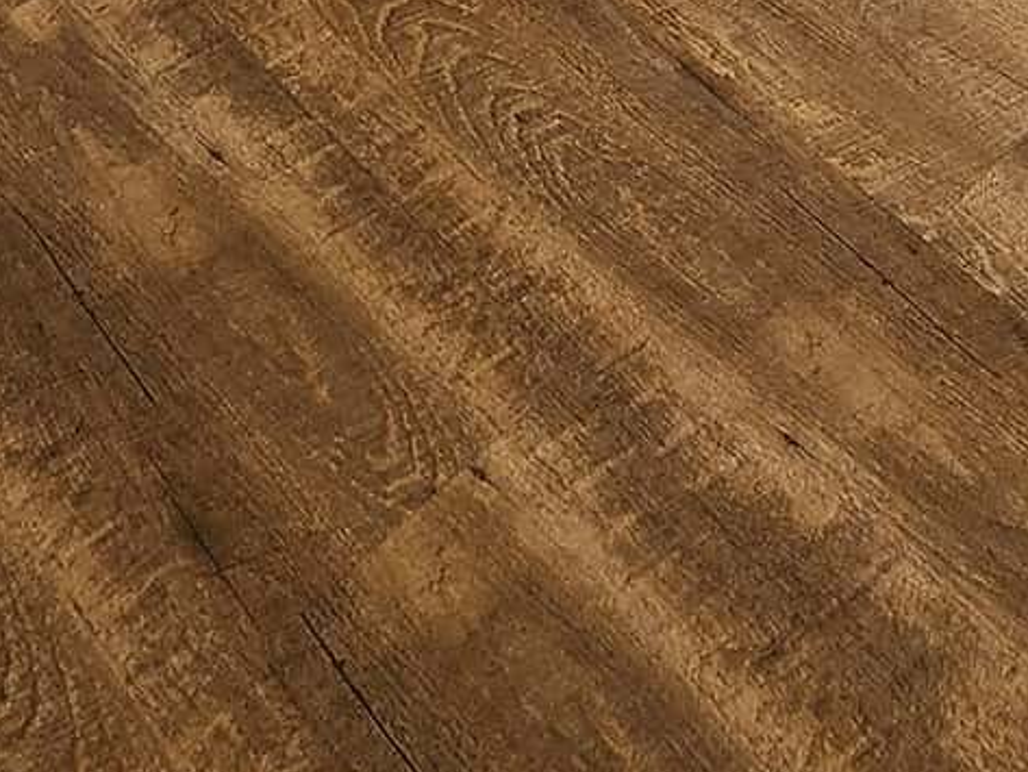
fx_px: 1961
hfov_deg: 27.4
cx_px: 1065
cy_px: -1116
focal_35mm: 66
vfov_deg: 14.3
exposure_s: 1/120
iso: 100
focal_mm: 2.2
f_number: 2.2
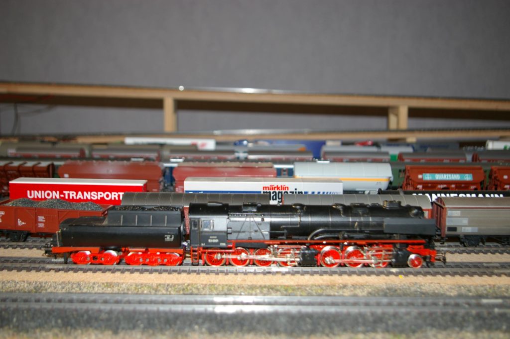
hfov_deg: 49.6
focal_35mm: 39
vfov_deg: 34.2
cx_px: 255
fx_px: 552
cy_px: 170
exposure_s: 1/45
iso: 200
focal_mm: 26
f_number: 4
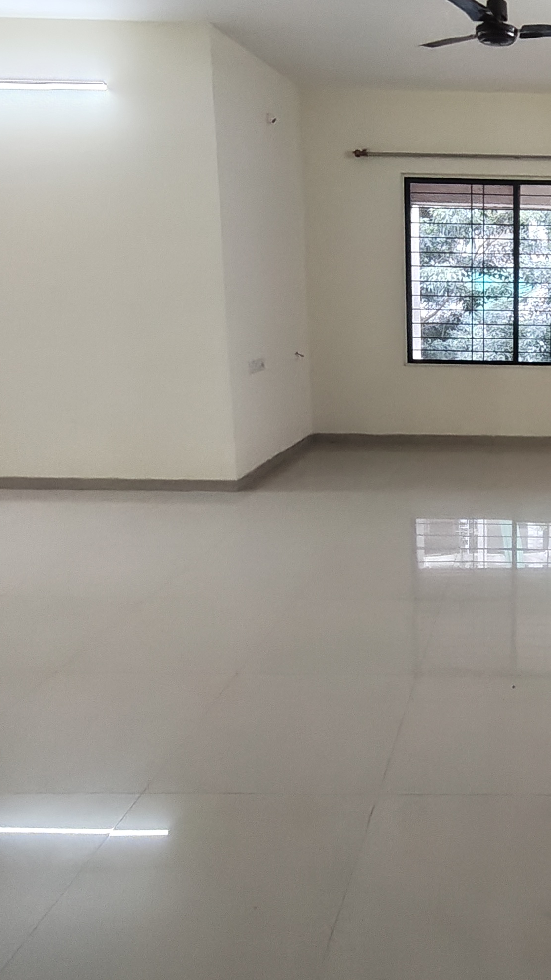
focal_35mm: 27
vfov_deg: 69.4
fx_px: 701
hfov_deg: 37.8
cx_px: 561
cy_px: 415
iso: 679
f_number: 2.2
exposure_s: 1/100
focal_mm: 1.64
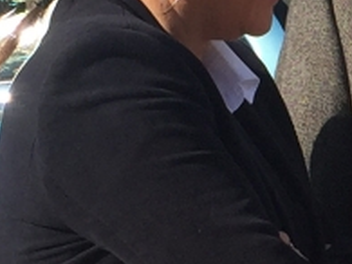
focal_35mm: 223
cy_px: 245
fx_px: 2266
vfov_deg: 6.6
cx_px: 551
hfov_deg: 8.6
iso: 32
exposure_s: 1/1721
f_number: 2.2
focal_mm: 4.15
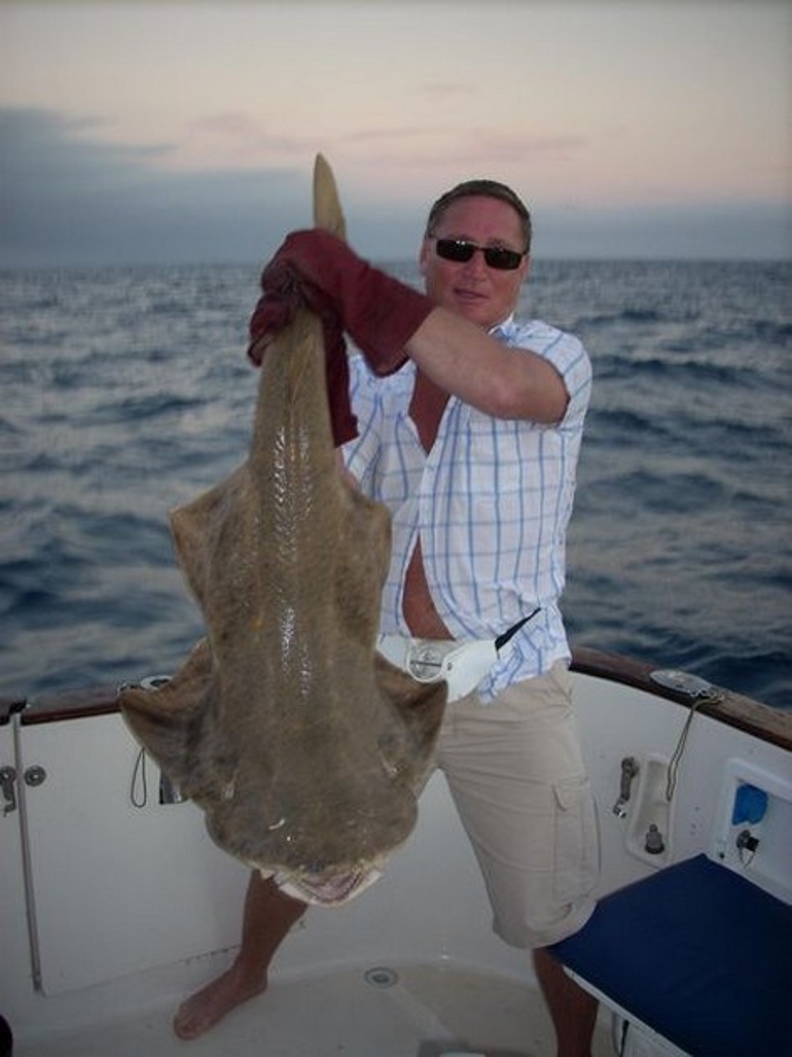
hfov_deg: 38.6
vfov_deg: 50.2
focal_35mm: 37
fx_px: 1129
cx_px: 396
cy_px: 528
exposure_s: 1/30
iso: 64
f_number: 2.8
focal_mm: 6.2
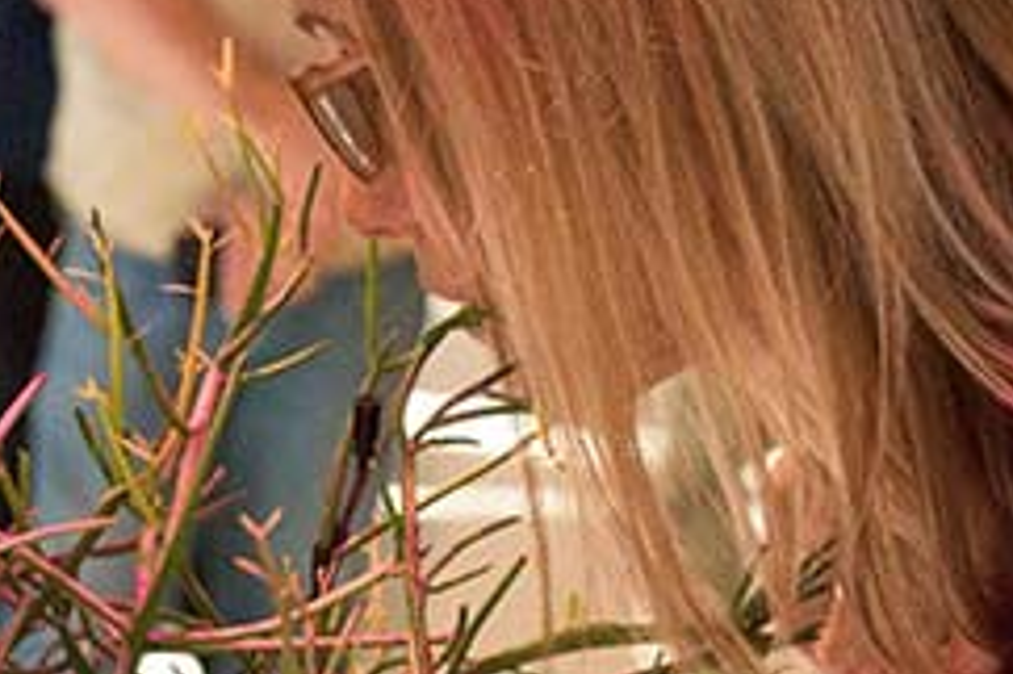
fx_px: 3712
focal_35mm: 132
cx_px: 324
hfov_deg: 15.5
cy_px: 649
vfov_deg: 10.3
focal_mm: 44
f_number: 5.6
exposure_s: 1/400
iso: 1250
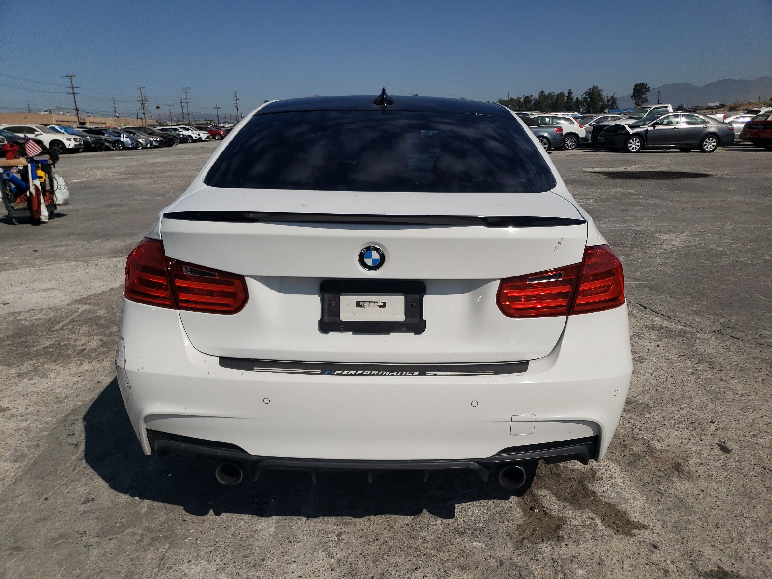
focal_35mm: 26
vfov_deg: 53.1
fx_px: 580
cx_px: 386
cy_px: 290
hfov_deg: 67.3
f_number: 1.5
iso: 50
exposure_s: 1/10000
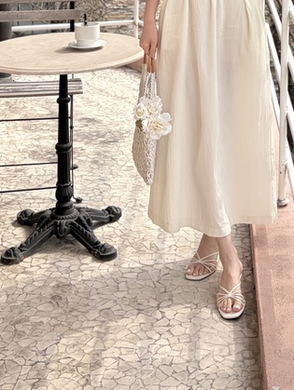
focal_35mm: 62
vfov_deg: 28.4
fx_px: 701
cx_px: 320
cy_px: -35
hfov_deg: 22.4
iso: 64
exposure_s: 1/2538
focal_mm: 5.96
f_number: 1.6
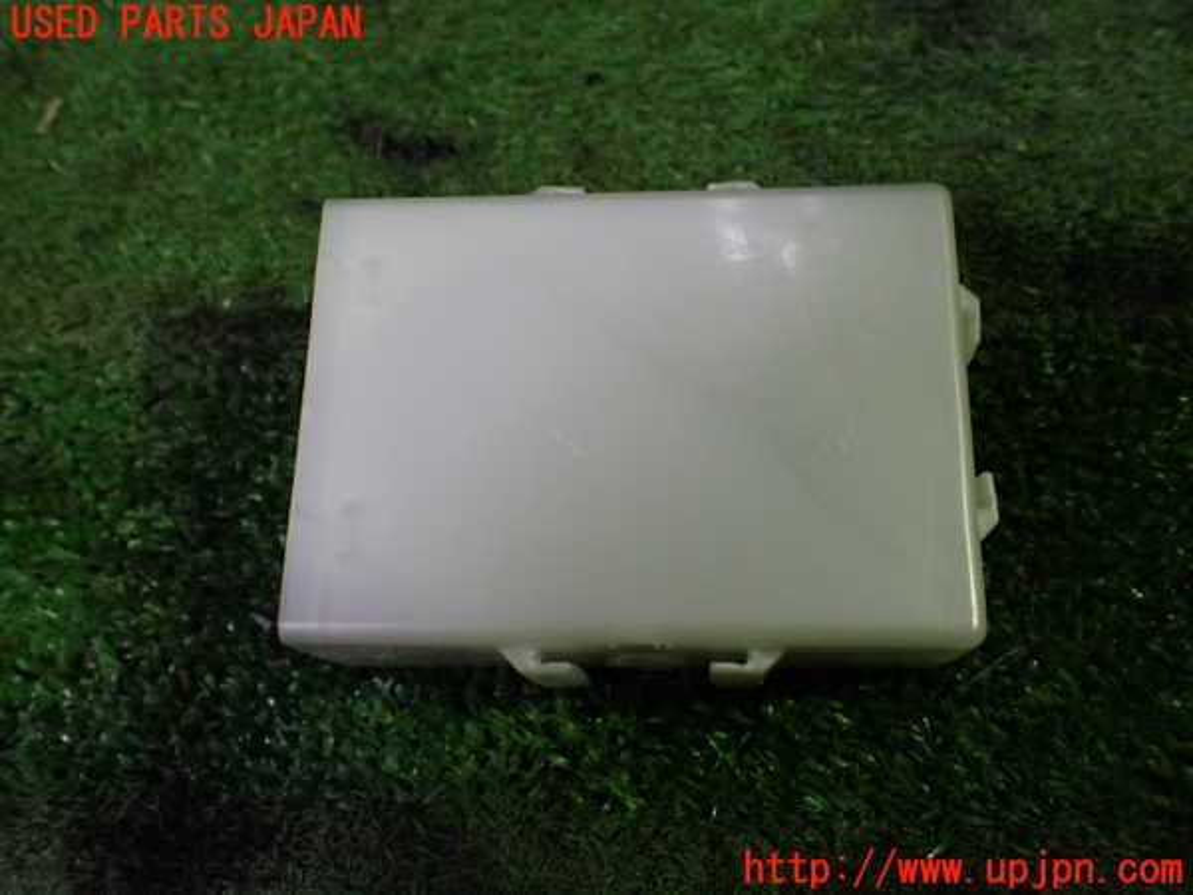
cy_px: 448
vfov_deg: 46.8
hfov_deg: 60.0
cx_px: 596
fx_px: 1034
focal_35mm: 30
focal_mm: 5.4
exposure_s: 1/125
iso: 500
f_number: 2.3
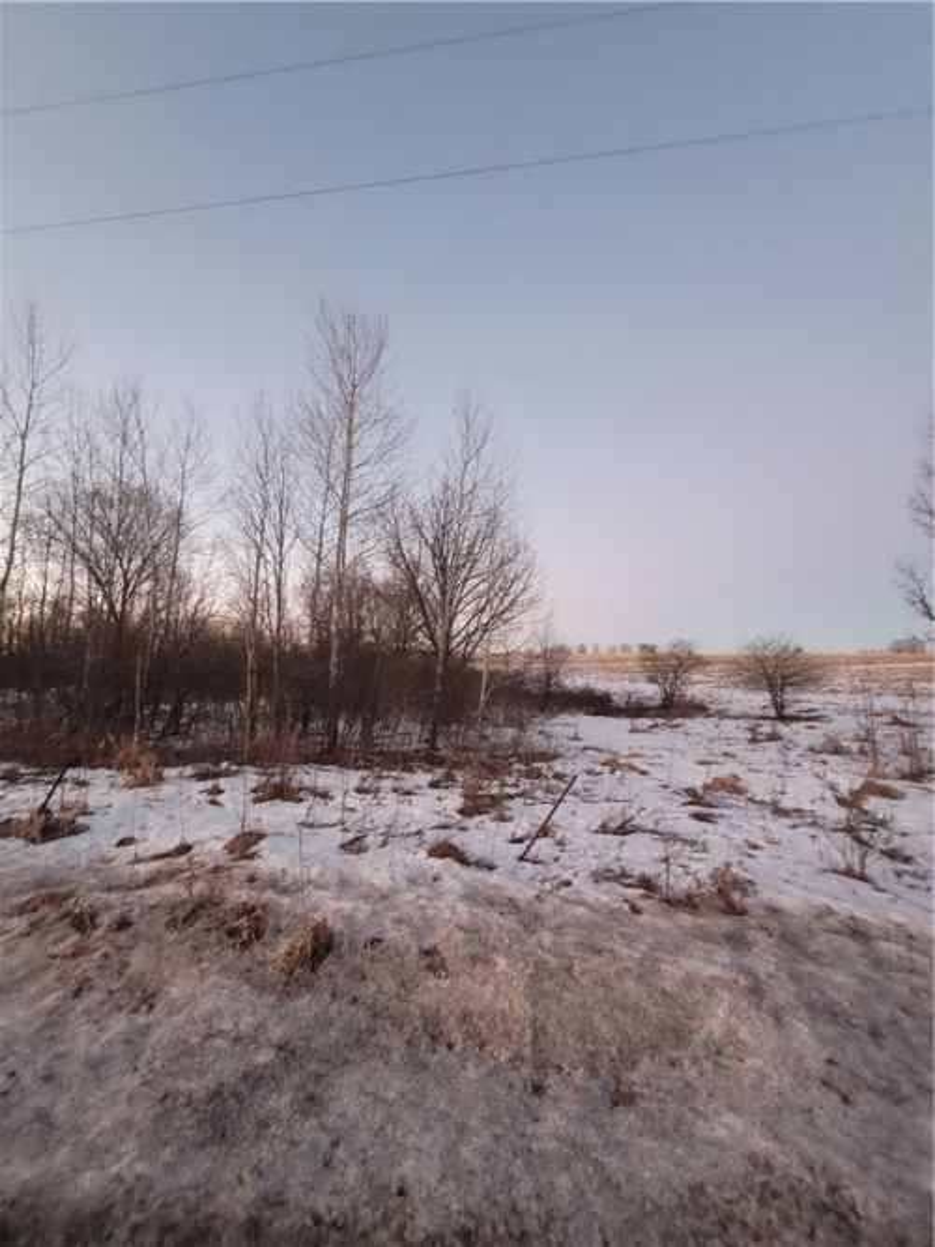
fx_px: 468
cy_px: 624
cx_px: 468
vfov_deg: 106.2
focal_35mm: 13
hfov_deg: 89.9
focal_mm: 1.74
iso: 640
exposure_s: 1/30
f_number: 2.2
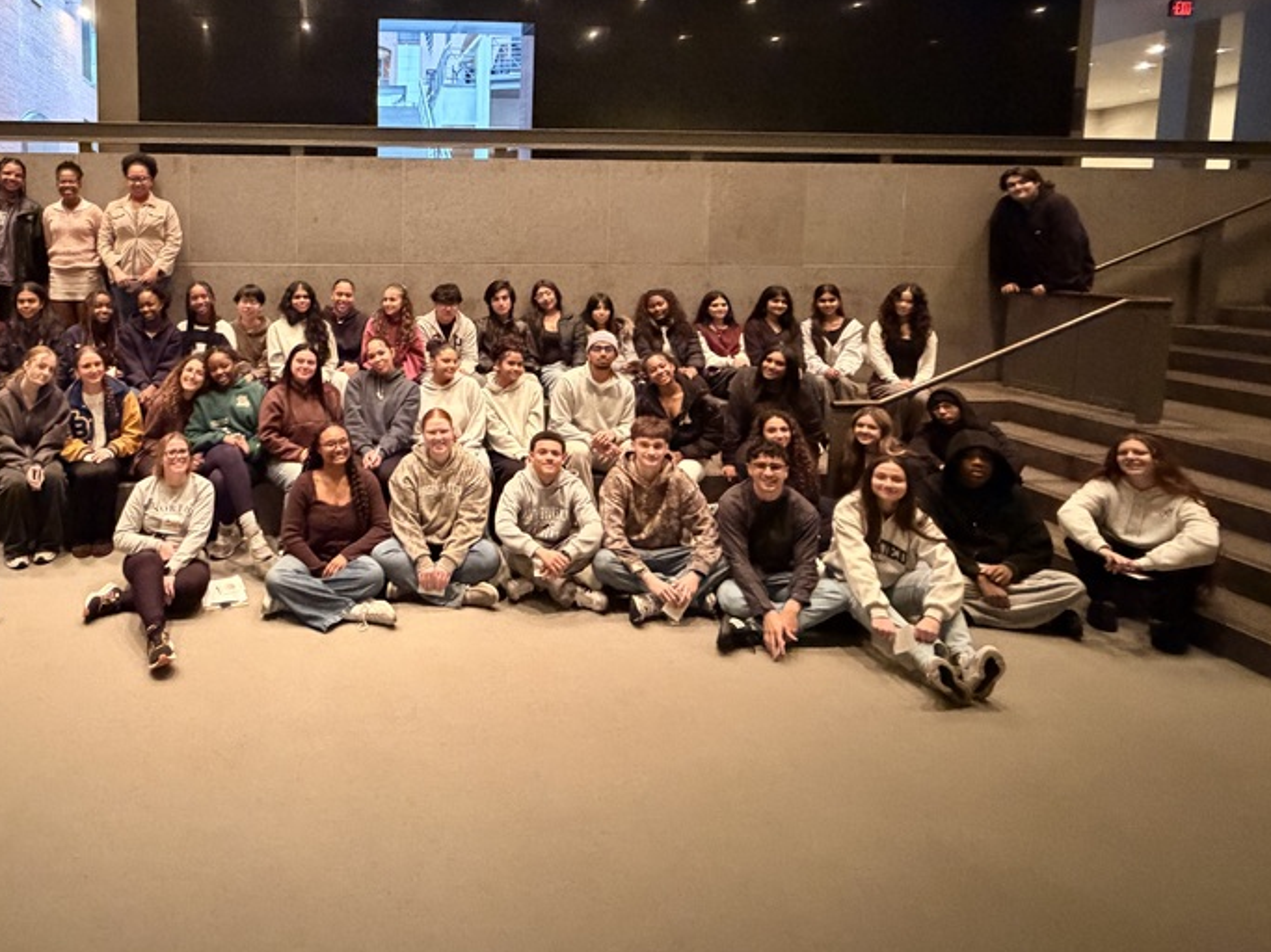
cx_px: 365
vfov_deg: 61.6
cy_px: 301
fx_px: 771
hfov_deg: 74.9
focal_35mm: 21
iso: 1600
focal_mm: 2.22
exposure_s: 1/40
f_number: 2.2
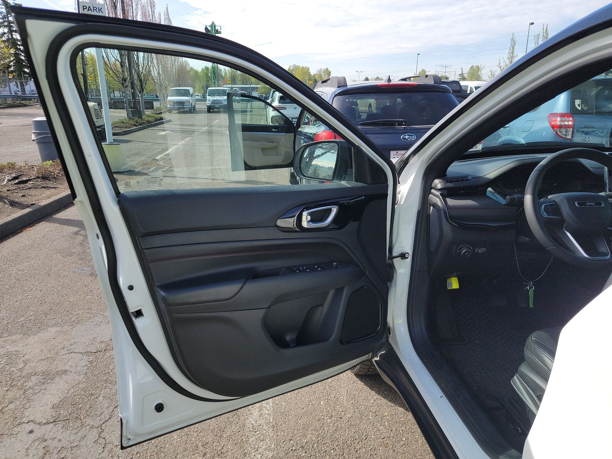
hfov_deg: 71.6
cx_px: 306
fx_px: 424
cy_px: 230
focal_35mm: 24
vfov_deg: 56.8
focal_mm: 6.7
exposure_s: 1/422
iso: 50
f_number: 1.8
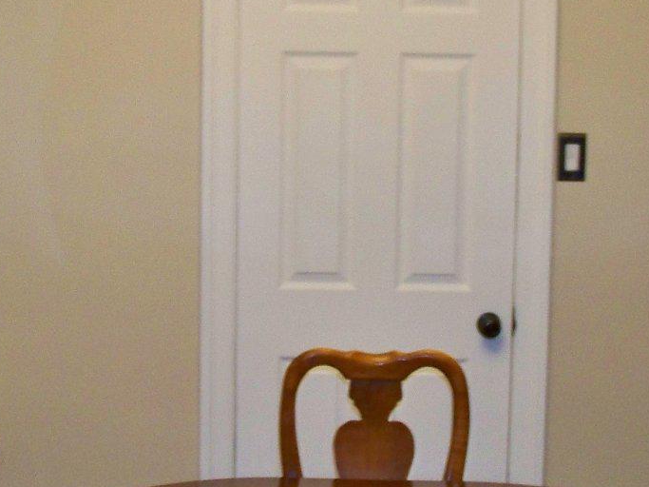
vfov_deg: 14.9
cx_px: 259
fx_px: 1856
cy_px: 312
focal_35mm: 99
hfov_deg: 19.8
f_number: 2.8
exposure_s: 1/30
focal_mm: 5.85
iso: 200
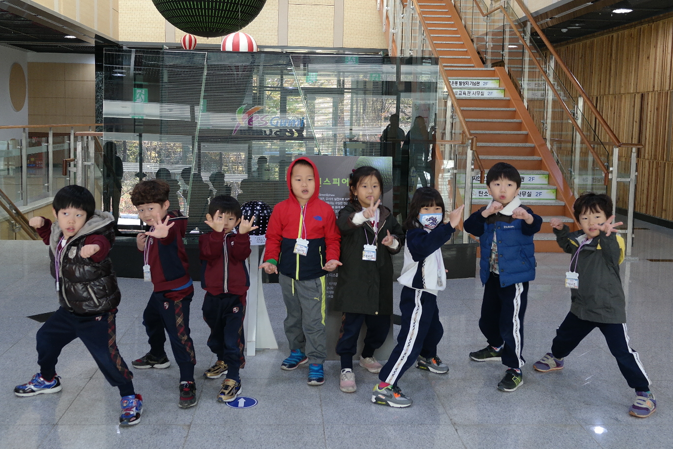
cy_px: 188
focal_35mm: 38
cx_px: 335
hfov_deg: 50.7
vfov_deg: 35.0
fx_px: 710
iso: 400
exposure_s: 1/40
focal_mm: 20
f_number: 3.5
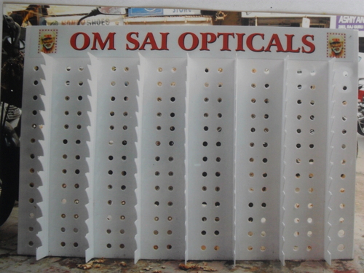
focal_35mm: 52
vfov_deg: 28.0
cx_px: 182
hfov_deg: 36.8
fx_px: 547
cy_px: 136
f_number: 5
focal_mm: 9.3
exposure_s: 1/15
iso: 200
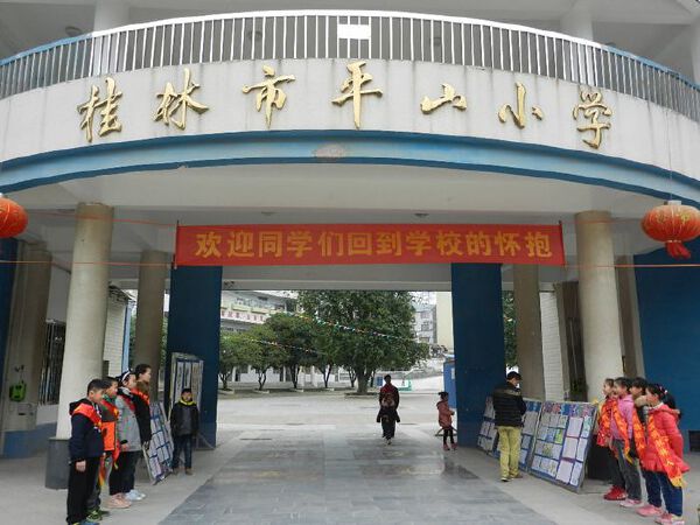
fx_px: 586
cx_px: 350
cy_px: 262
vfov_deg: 48.2
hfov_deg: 61.7
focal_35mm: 29
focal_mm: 5.1
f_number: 3.6
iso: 160
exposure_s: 1/160
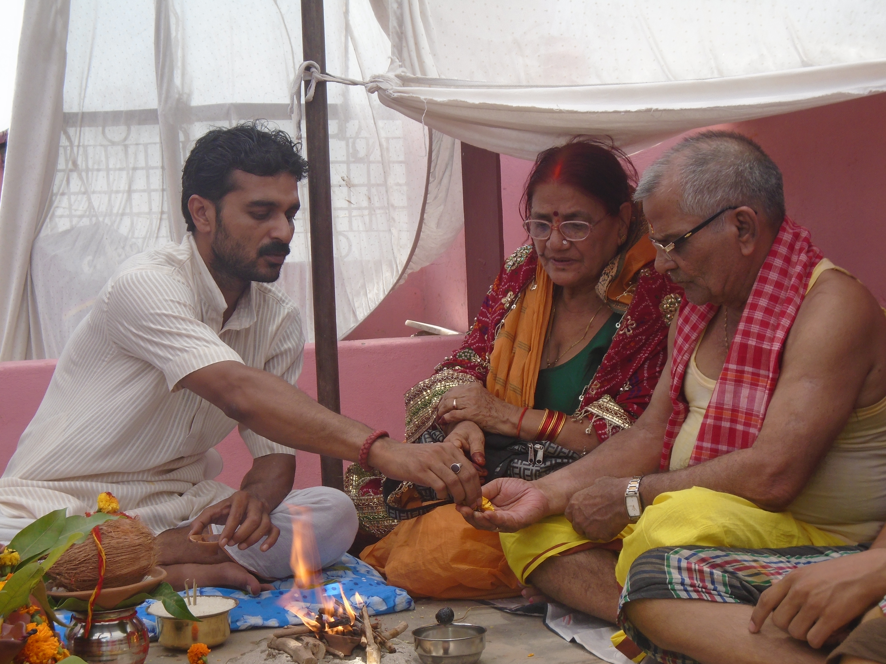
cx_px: 443
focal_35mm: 58
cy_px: 332
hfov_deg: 33.2
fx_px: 1485
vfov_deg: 25.2
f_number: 4.9
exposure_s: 1/250
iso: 100
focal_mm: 10.2
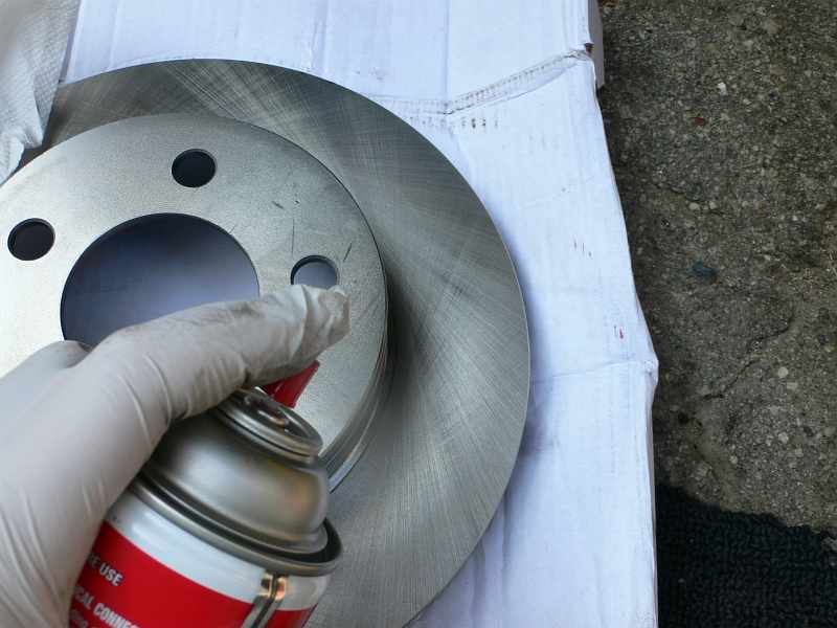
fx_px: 822
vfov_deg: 41.8
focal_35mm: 34
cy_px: 314
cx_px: 418
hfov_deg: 54.0
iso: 80
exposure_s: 1/160
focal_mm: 6.3
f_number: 4
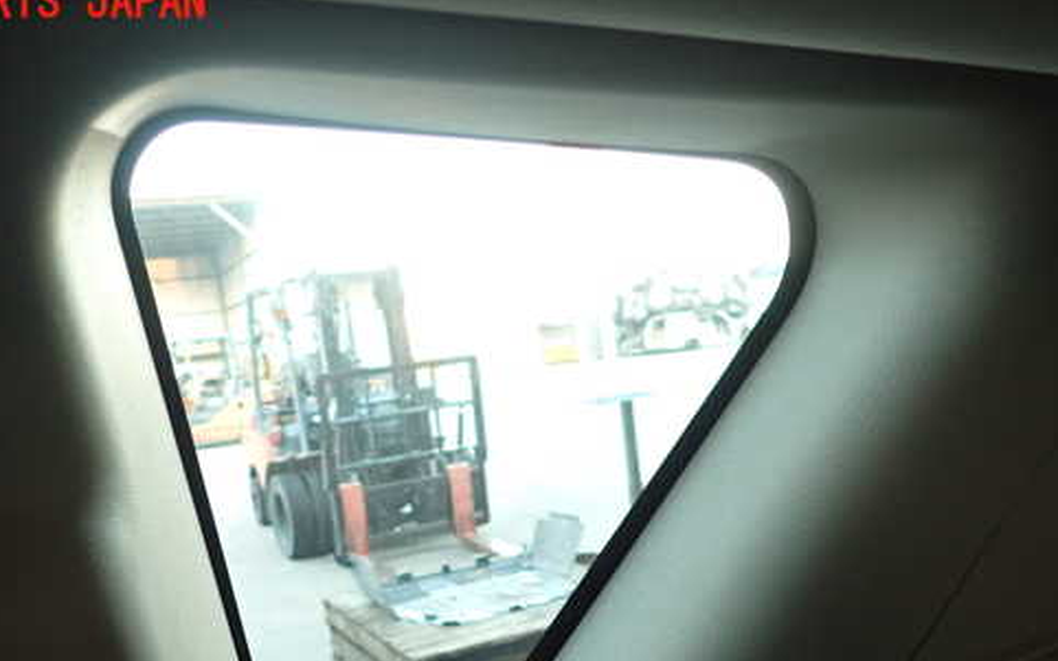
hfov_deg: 58.0
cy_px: 470
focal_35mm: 33
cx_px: 465
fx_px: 951
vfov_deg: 37.6
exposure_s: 1/30
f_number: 2
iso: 250
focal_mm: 4.5
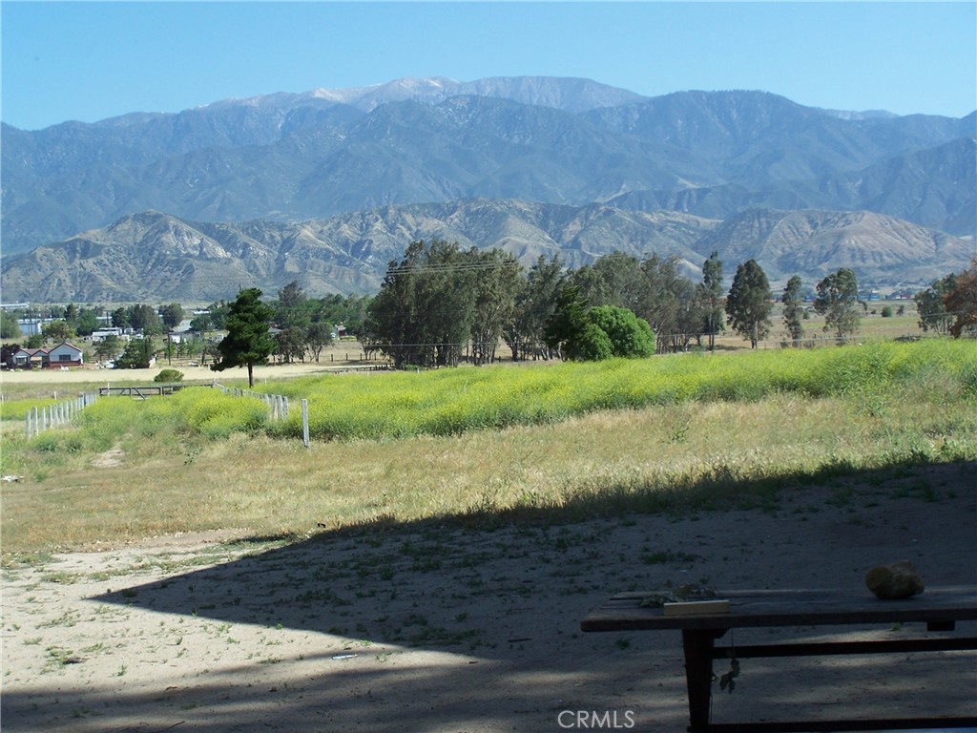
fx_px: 1891
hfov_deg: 29.0
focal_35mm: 67
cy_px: 366
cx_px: 488
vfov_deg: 21.9
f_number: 3.2
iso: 80
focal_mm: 11.1
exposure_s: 1/1000
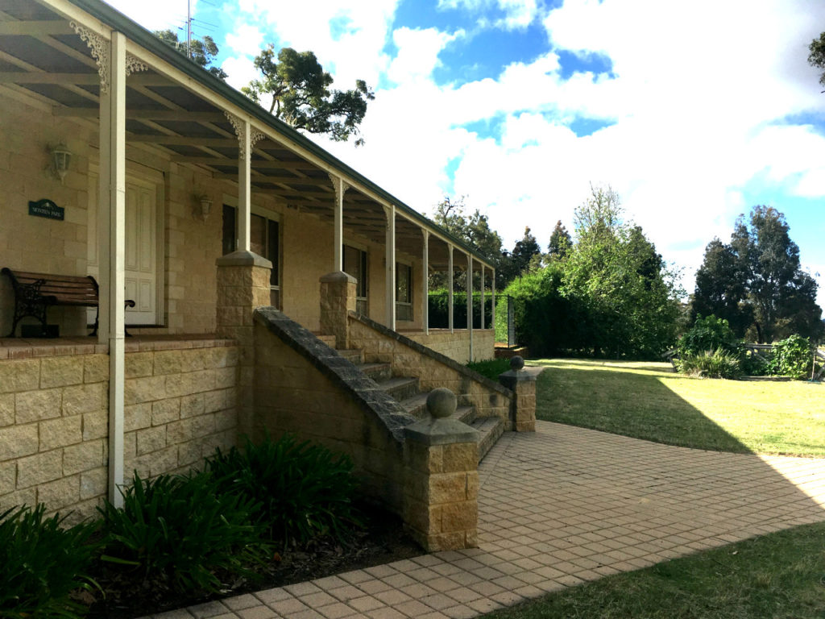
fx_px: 691
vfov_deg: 48.2
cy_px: 310
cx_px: 412
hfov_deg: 61.7
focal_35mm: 29
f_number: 2.2
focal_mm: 4.15
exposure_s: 1/2198
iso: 25
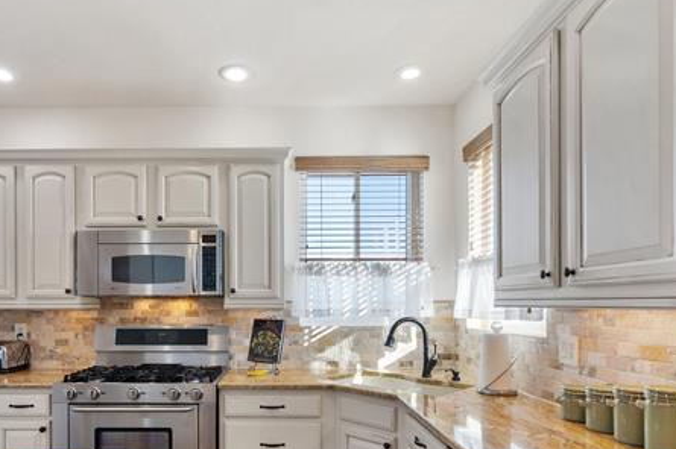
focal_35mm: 23
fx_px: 432
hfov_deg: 75.6
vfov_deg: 53.8
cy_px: 305
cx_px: 284
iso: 200
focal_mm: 16
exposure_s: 1/8
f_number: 5.6
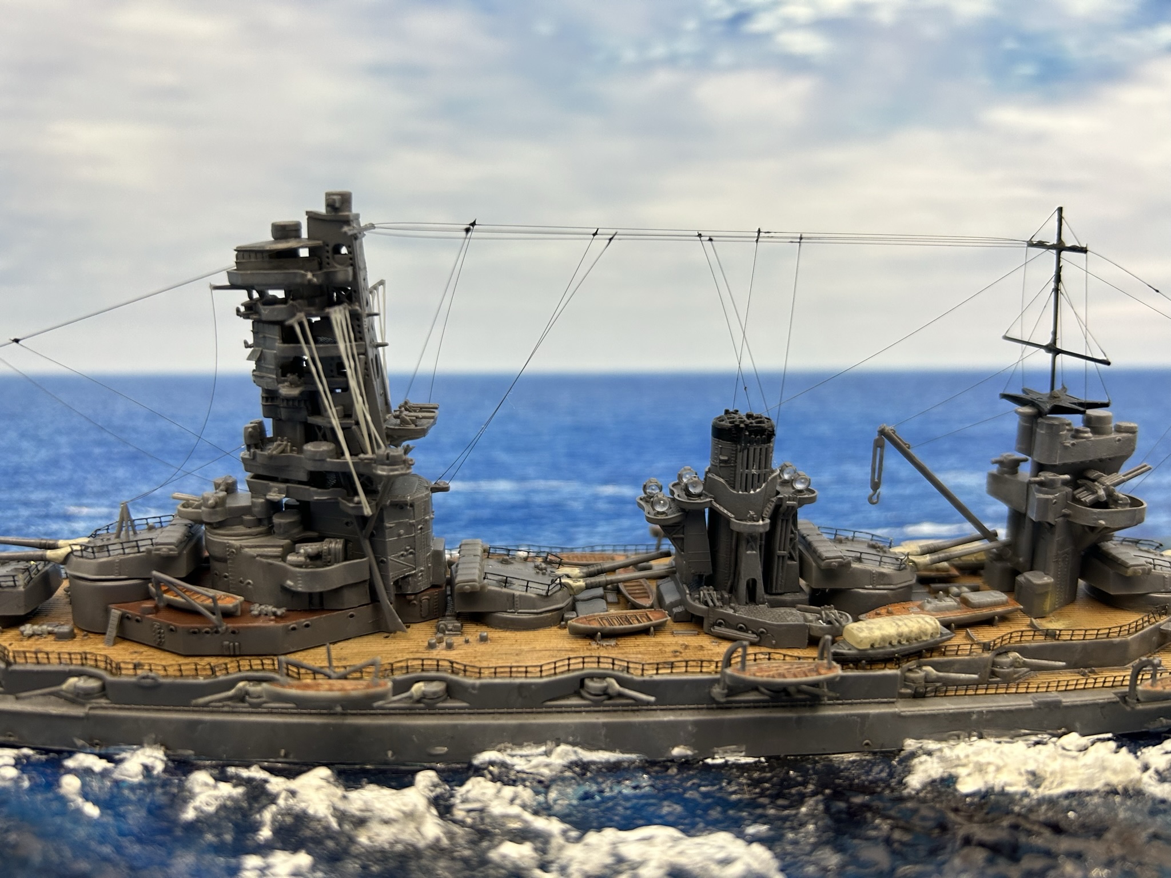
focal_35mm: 26
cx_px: 586
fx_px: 880
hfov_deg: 67.3
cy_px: 439
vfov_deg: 53.1
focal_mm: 5.7
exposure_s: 1/59
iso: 125
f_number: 1.5
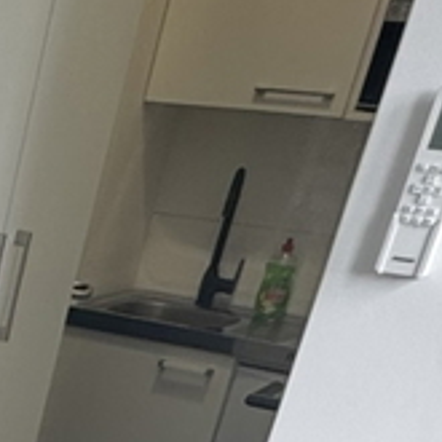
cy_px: 771
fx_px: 1300
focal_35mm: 90
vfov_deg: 16.5
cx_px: -396
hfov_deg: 15.9
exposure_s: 1/101
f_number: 2.2
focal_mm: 2.22
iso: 40
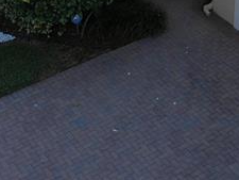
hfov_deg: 18.0
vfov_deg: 12.4
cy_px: -142
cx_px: 99
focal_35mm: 109
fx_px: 753
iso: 100
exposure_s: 1/368
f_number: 2.8
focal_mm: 4.5
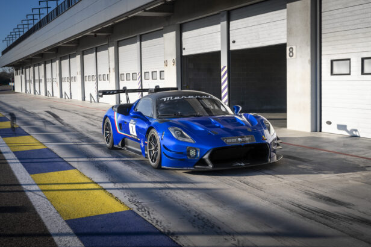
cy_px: 124
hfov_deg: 41.1
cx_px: 186
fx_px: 494
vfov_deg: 28.0
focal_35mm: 48
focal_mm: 48
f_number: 10
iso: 200
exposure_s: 1/250
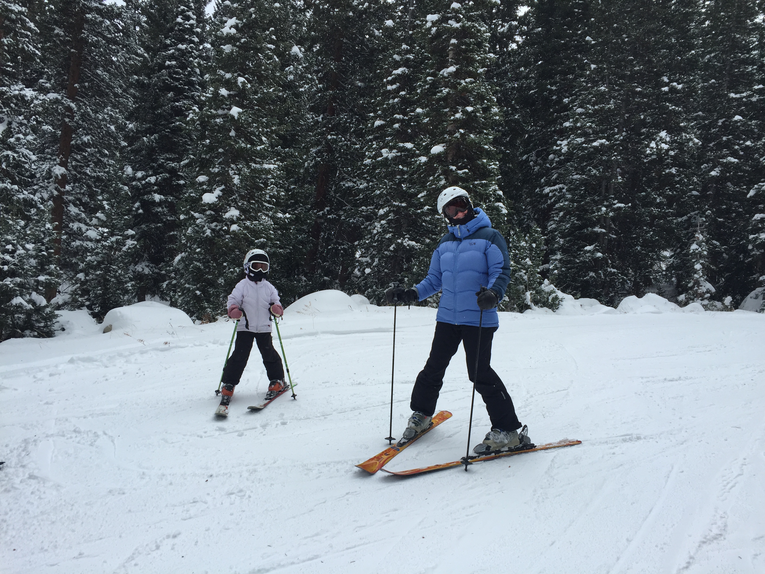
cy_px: 287
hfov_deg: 61.7
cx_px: 382
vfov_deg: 48.2
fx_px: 641
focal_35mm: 29
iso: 32
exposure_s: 1/1014
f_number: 2.2
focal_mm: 4.15
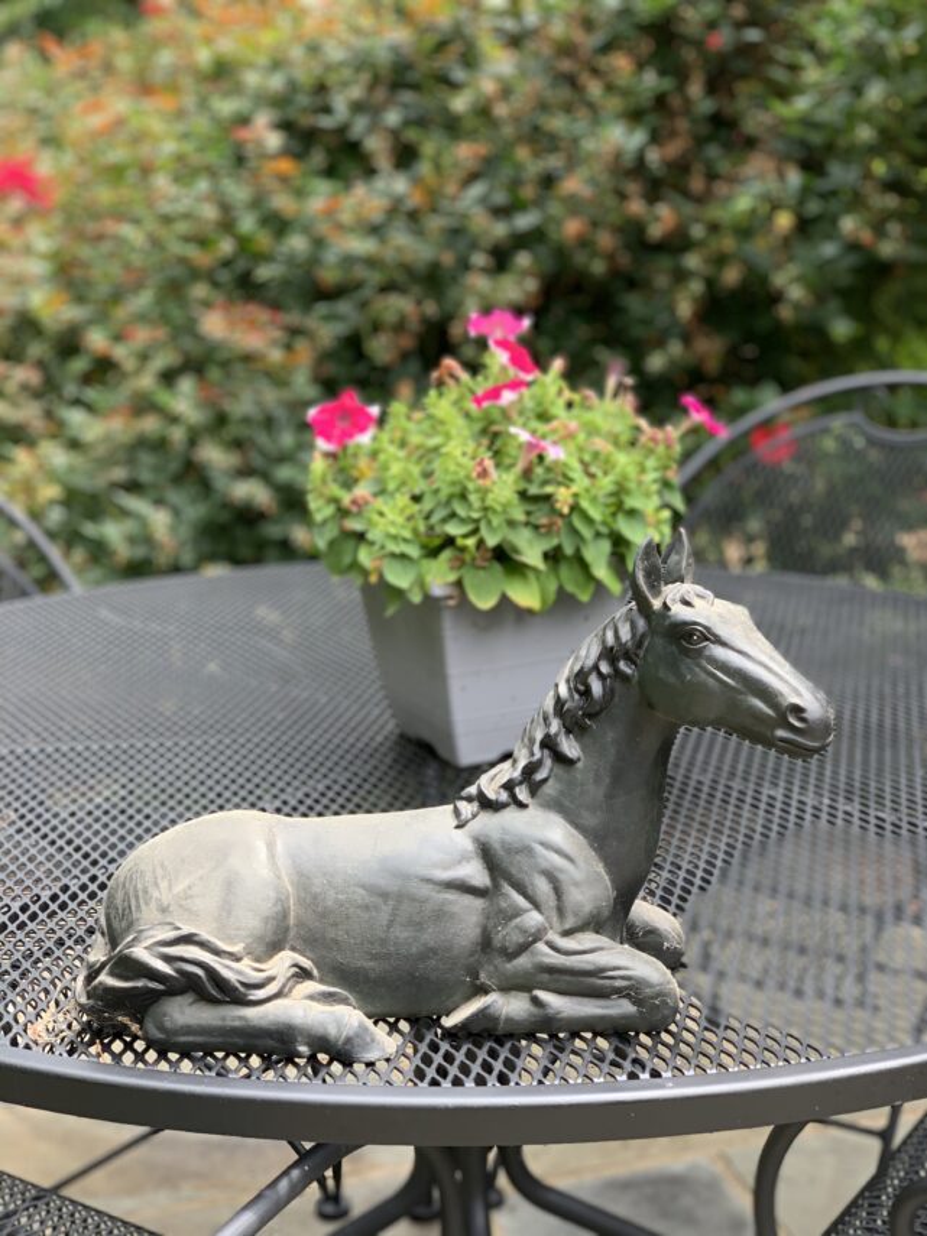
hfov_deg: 28.0
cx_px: 464
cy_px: 618
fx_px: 1857
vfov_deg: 36.8
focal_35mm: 52
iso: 25
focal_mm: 6
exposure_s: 1/122
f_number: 2.4
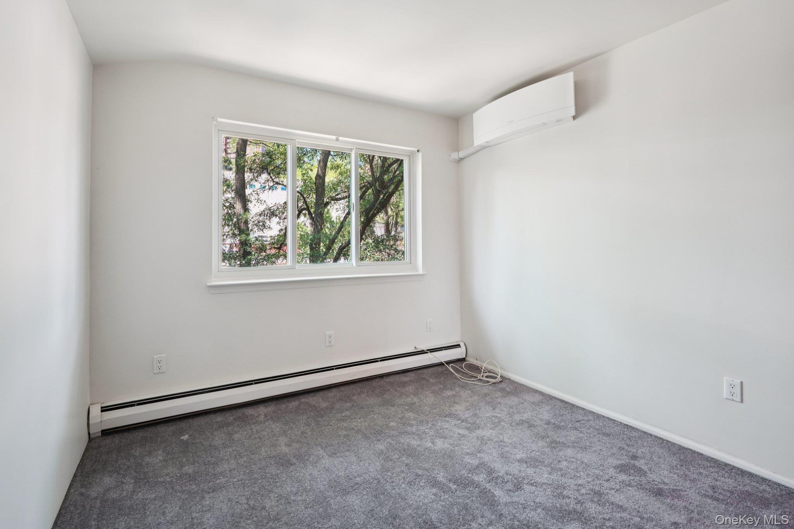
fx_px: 375
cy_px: 264
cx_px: 397
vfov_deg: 70.4
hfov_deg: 93.3
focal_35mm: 17
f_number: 8
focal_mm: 17
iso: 400
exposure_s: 1/10
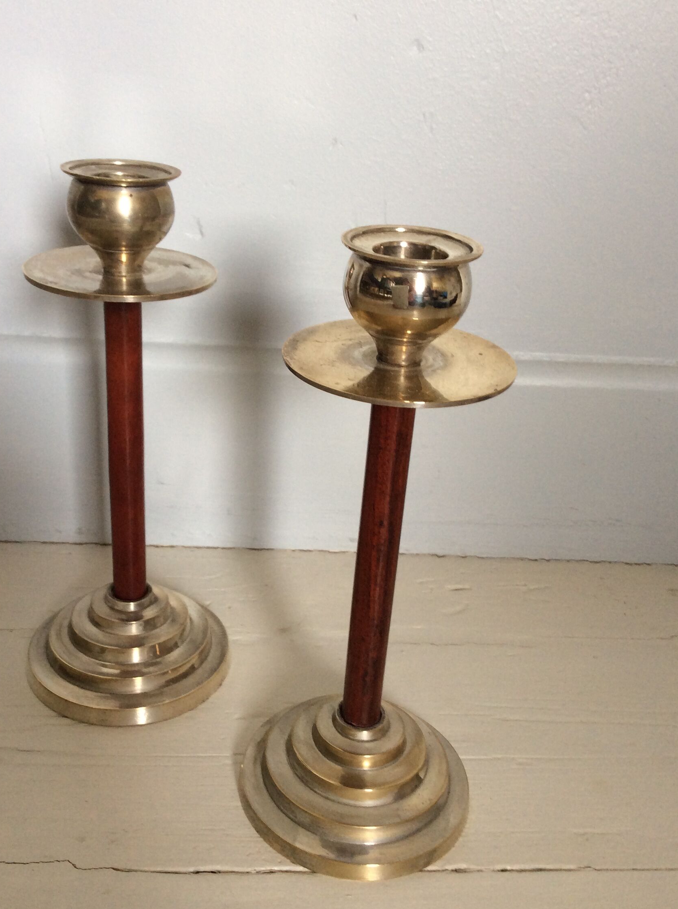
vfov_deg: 50.2
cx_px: 302
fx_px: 969
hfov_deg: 38.5
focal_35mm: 37
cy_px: 454
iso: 50
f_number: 2.4
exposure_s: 1/25
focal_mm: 3.3
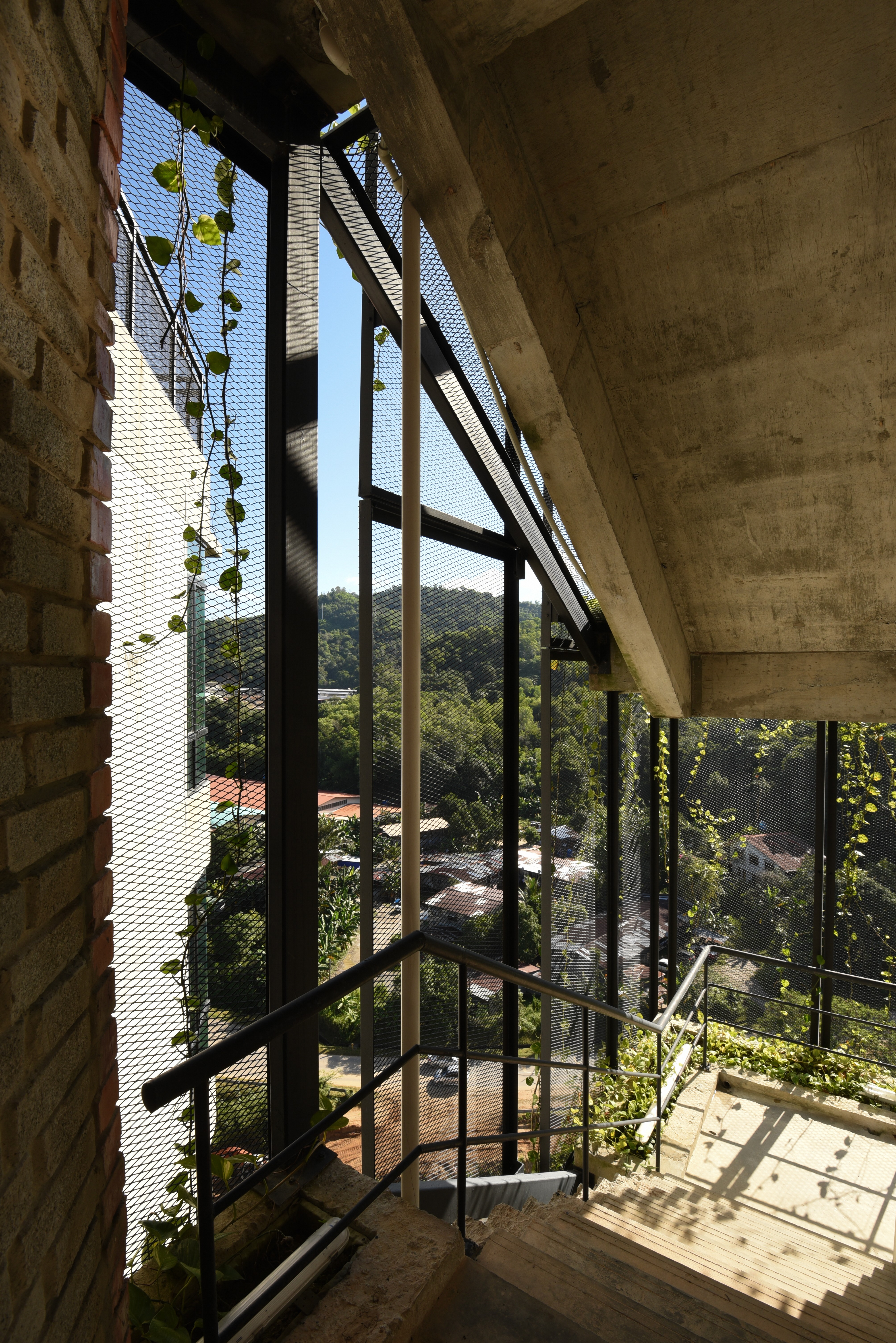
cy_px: 672
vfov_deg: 96.7
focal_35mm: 16
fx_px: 597
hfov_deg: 73.8
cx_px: 448
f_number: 11
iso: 200
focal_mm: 16
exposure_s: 1/100
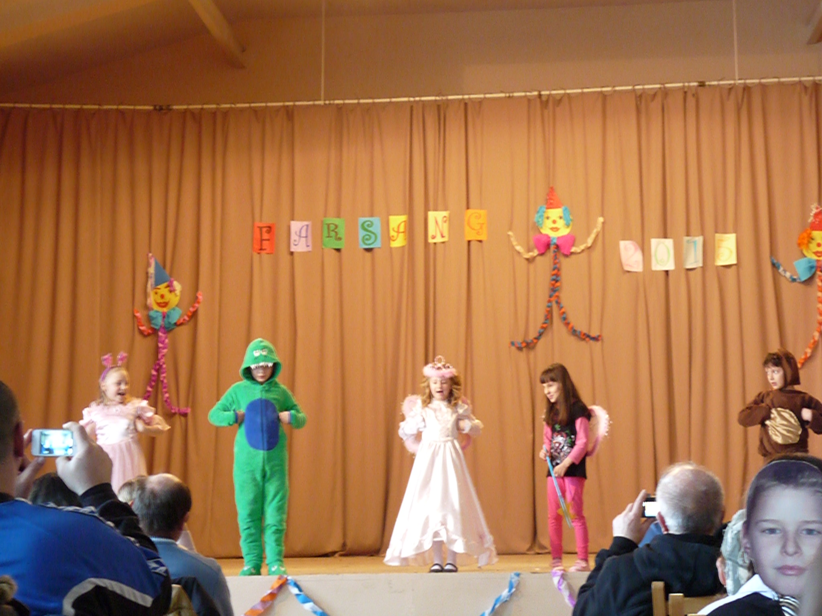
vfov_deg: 17.6
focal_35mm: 84
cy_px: 308
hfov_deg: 23.3
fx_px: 1995
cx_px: 411
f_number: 3.4
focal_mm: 14.9
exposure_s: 1/10
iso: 800
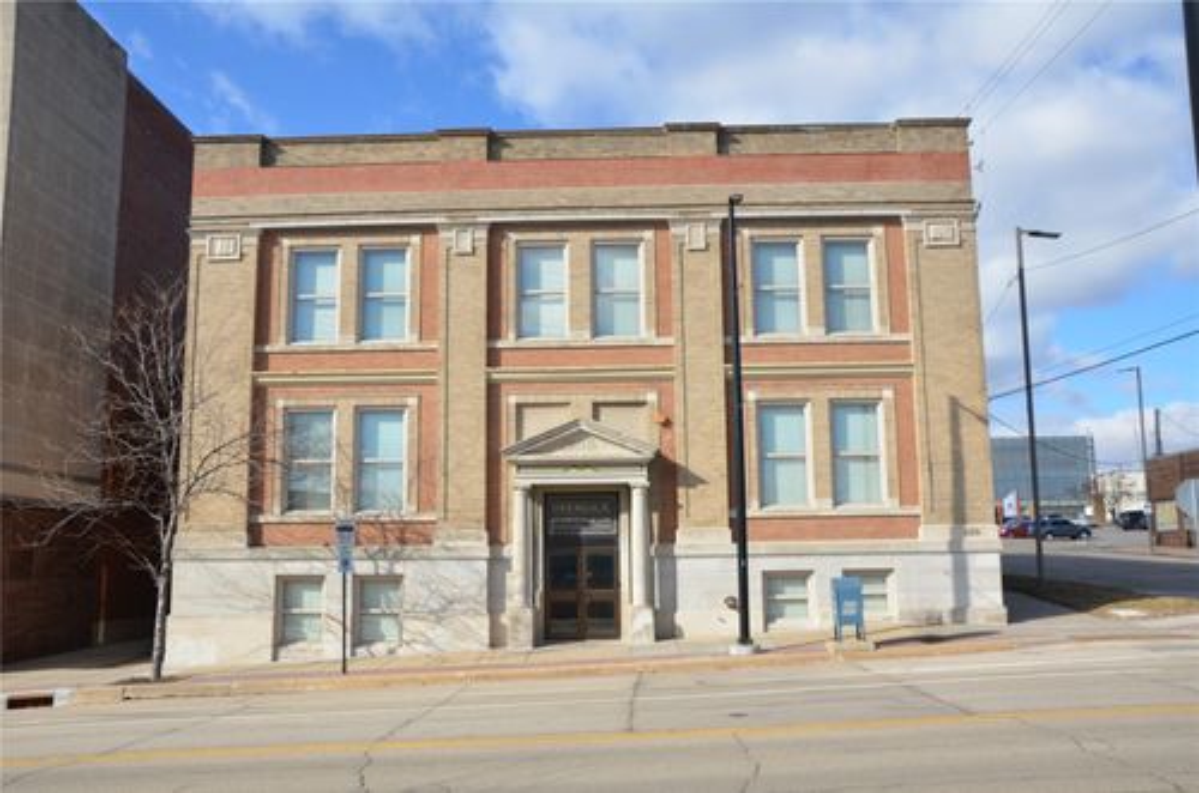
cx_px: 600
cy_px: 396
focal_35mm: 31
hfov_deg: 60.4
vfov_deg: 42.1
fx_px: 1030
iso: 100
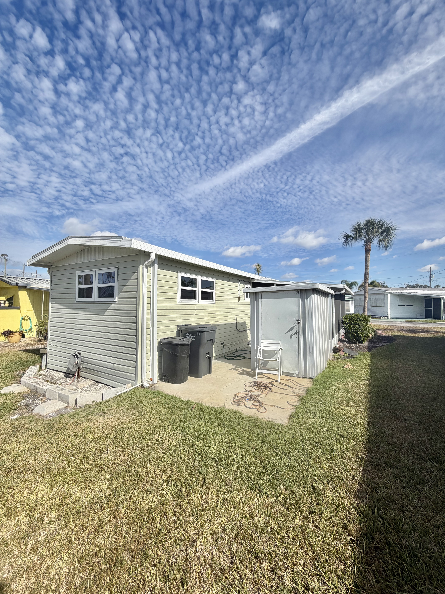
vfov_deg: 102.1
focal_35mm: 14
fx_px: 240
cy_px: 297
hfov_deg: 85.7
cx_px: 222
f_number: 2.2
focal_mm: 2.22
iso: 20
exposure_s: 1/1235
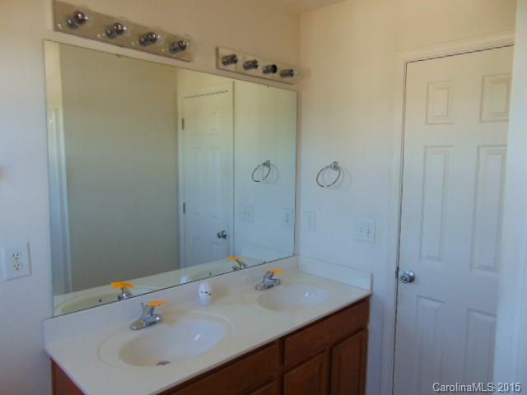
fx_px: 381
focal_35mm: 25
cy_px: 198
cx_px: 264
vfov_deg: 54.9
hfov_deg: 69.4
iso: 80
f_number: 3
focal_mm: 4.5
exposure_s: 1/30
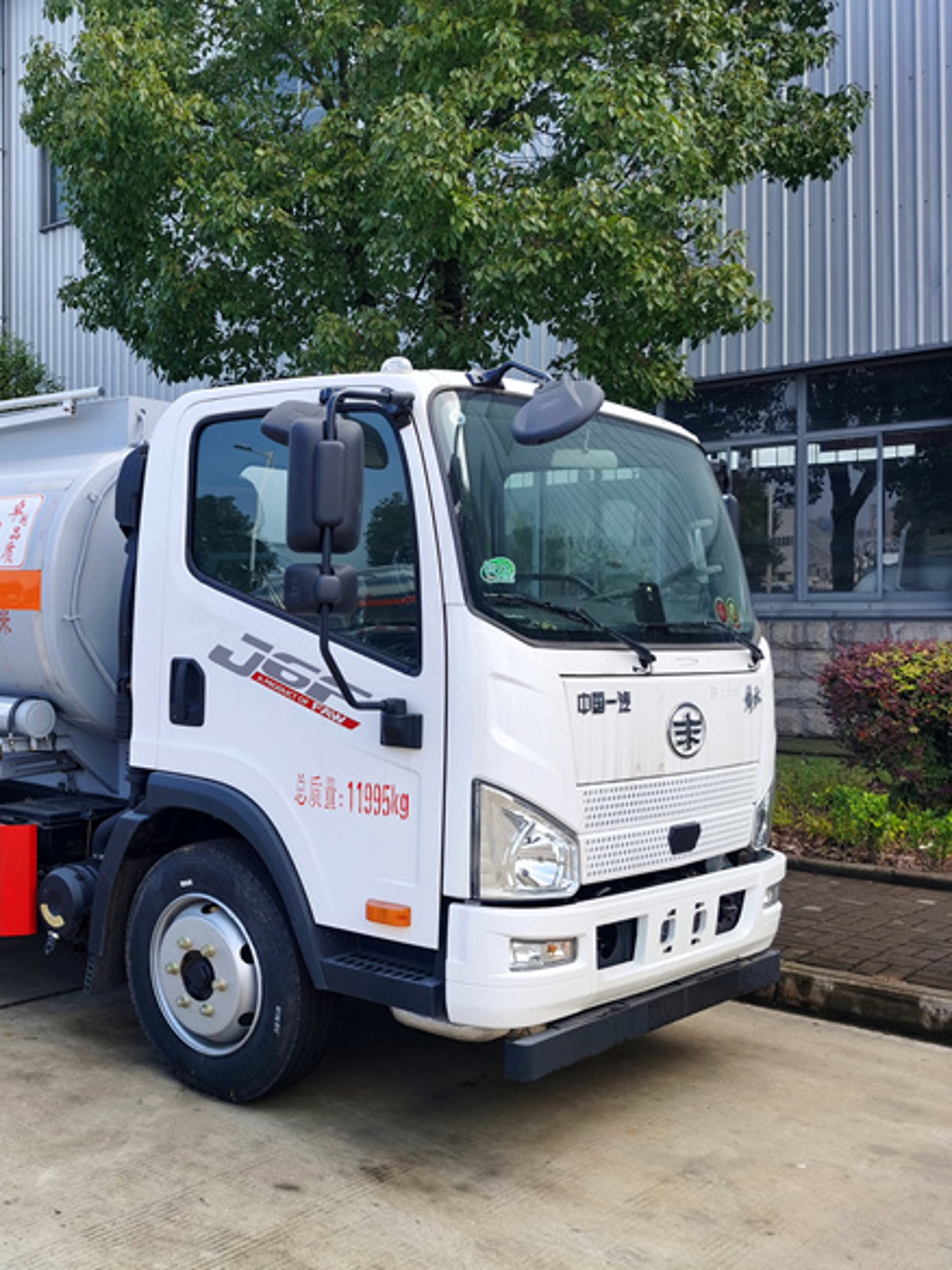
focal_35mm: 37
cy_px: 620
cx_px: 167
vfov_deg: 50.1
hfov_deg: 37.1
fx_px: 1357
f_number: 1.6
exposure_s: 1/1151
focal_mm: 5.56
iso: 50
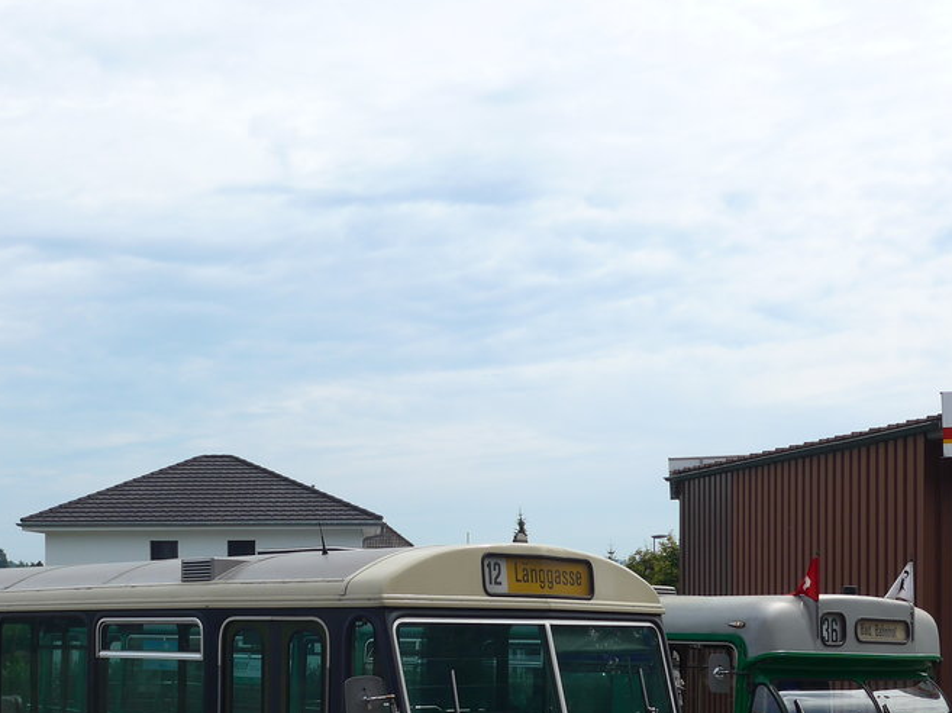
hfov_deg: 35.9
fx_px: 1457
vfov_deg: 26.6
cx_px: 329
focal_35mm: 53
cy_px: 632
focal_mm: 6
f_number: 2.8
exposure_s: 1/1600
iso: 80
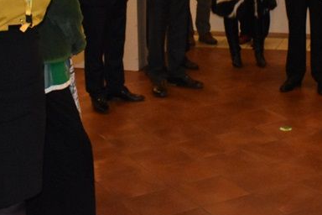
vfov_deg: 16.3
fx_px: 715
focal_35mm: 80
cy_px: -50
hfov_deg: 25.1
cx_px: 238
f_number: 8
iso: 5000
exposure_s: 1/60
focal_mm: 20
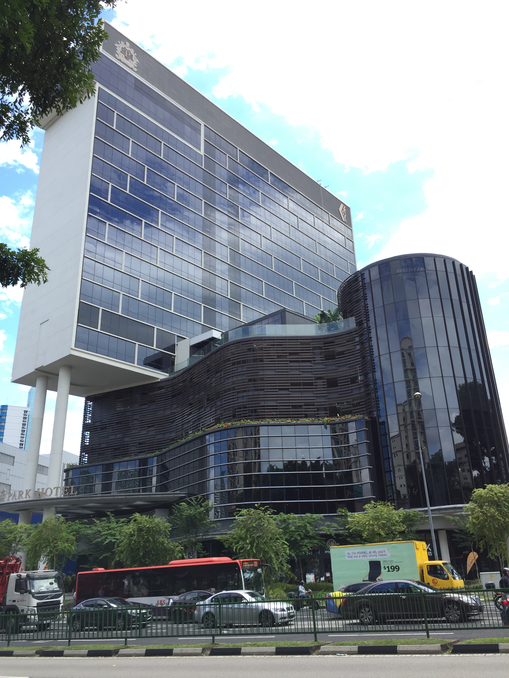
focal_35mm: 29
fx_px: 569
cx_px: 254
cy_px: 339
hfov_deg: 48.2
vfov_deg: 61.7
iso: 32
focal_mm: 4.15
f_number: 2.2
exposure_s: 1/608
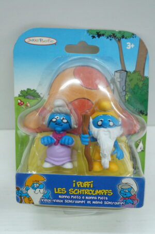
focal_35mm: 33
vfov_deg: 57.3
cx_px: 78
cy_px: 117
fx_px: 213
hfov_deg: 39.9
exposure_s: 1/60
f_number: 5.6
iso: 1600
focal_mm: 22
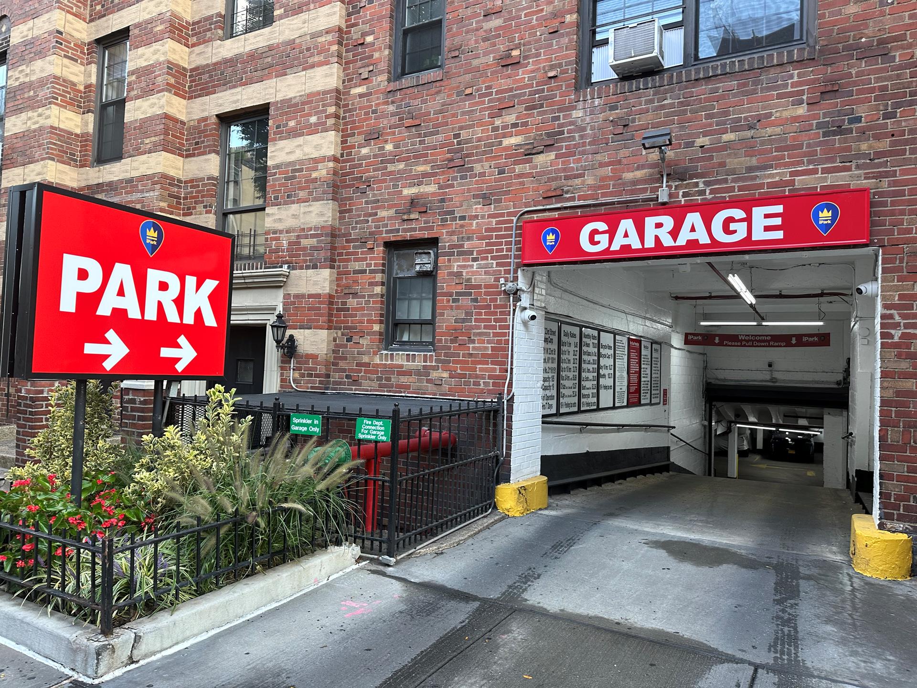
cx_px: 458
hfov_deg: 71.6
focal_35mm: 24
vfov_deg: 56.8
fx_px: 636
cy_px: 344
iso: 100
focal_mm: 6.86
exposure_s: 1/120
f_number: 1.78
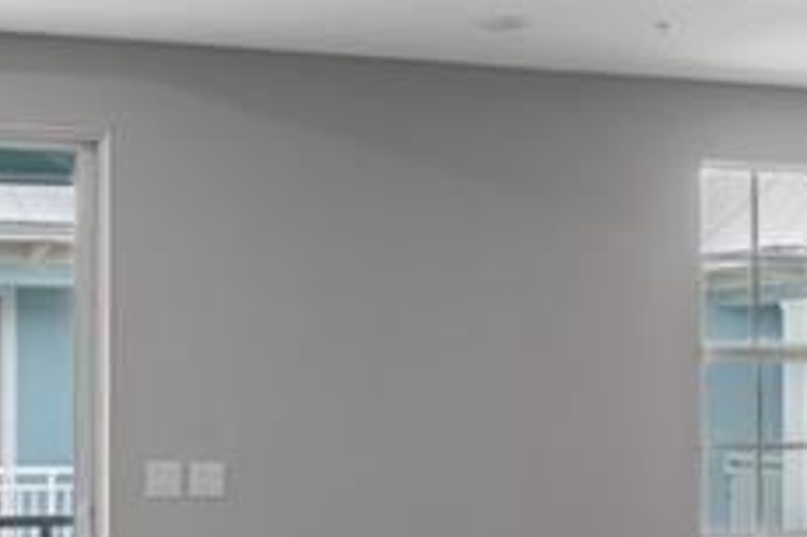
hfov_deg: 25.4
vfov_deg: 16.6
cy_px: 579
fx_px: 1792
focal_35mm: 80
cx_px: 354
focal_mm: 18
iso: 100
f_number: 5.6
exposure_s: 1/6
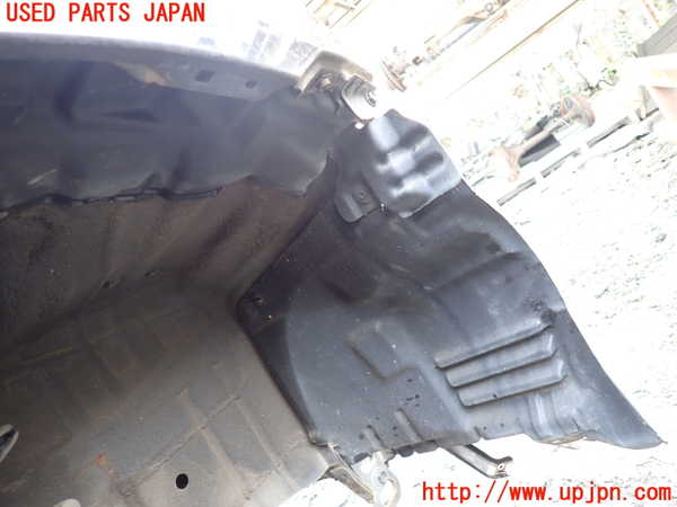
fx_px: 489
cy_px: 254
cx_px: 338
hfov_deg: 69.4
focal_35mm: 25
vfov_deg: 54.9
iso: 200
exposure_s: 1/60
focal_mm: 4.5
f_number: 2
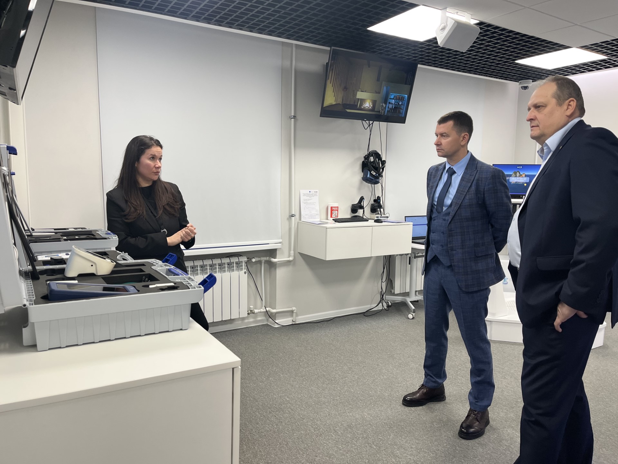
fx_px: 464
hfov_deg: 67.3
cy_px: 232
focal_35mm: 26
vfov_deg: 53.1
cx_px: 309
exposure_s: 1/100
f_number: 1.6
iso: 80
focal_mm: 5.1
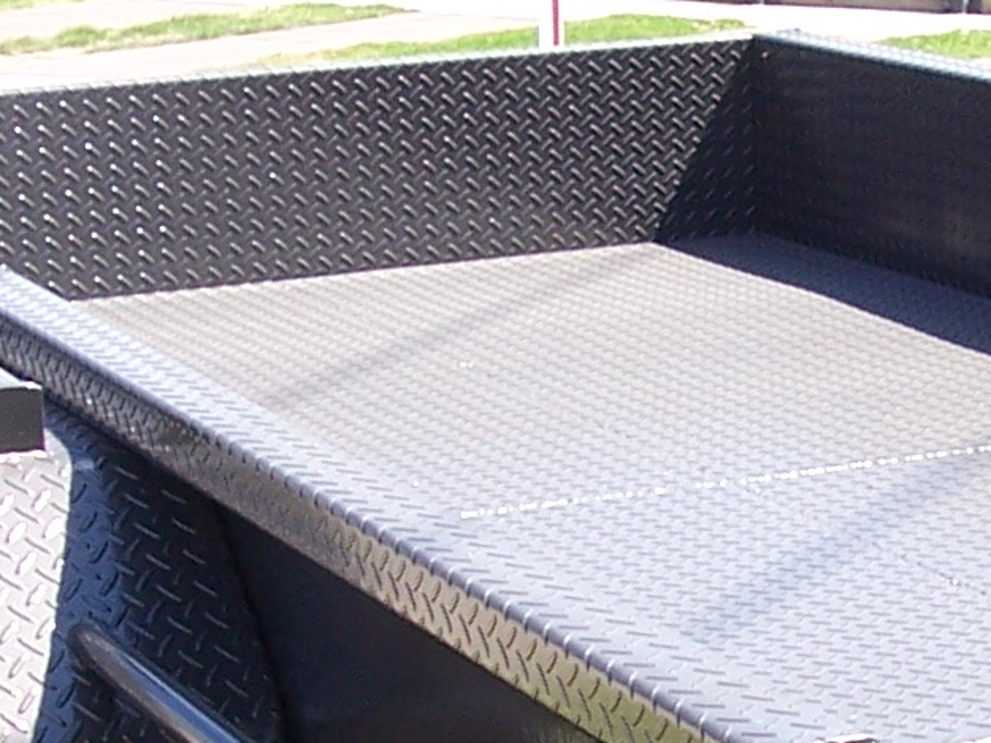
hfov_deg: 15.0
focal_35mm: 129
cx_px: 983
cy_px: 694
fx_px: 3694
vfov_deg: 11.4
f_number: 2.8
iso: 80
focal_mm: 6
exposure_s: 1/500
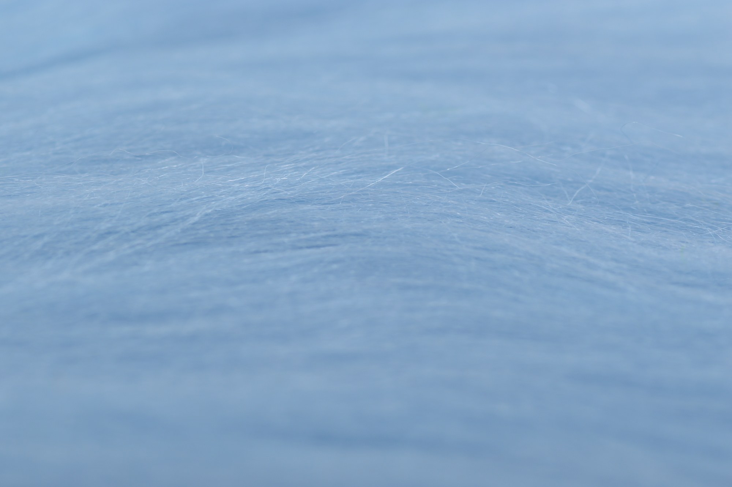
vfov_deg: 10.1
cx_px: 366
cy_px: 244
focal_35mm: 135
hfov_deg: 15.2
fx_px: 2743
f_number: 16
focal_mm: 90
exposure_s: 1/160
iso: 100
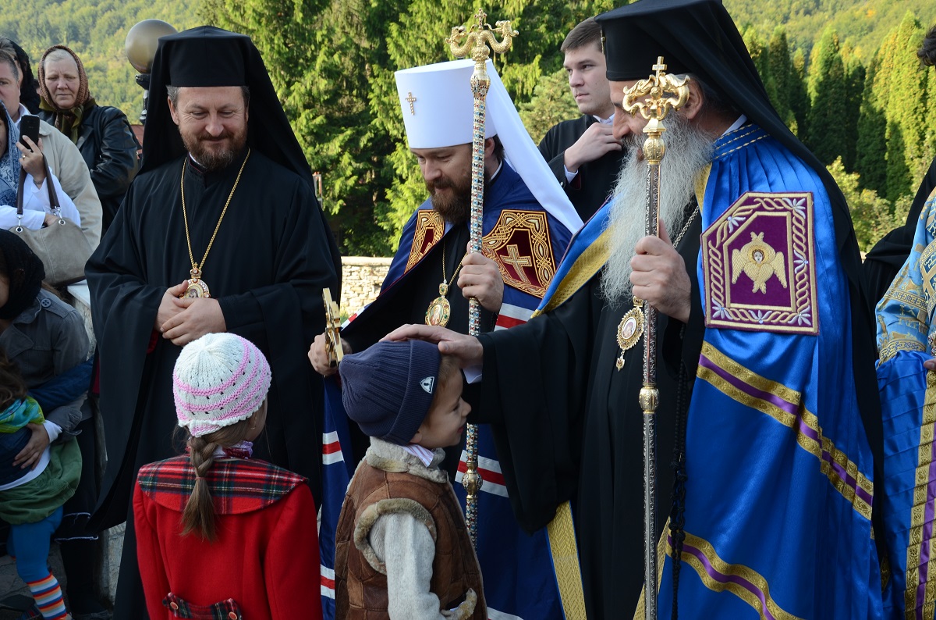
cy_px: 310
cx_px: 468
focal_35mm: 48
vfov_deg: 27.9
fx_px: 1245
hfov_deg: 41.2
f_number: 8
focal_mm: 32
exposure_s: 1/100
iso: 250
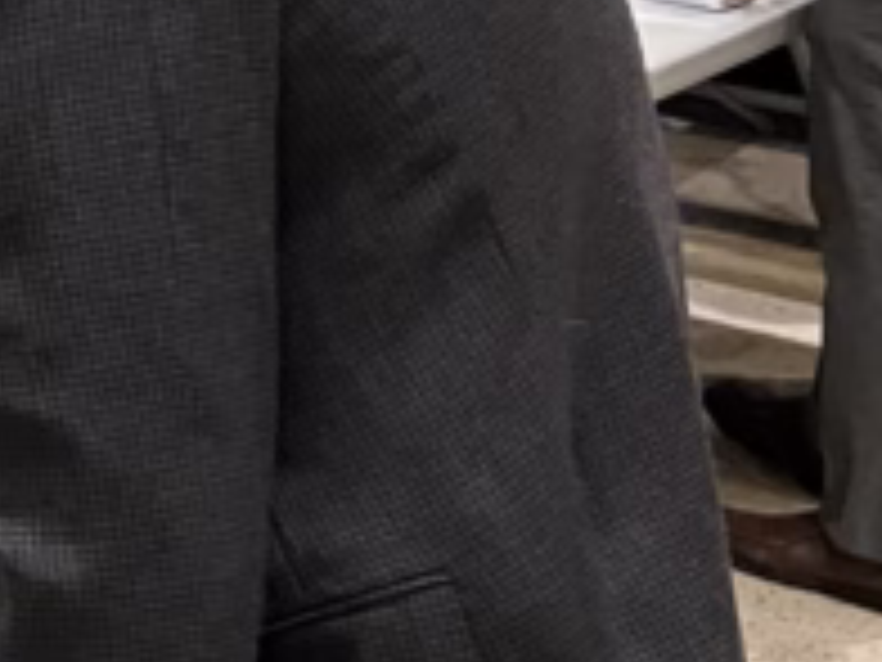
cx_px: -1382
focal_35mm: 136
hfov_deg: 11.4
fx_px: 3465
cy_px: 396
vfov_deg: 10.9
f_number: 1.5
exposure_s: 1/60
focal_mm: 5.7
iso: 500
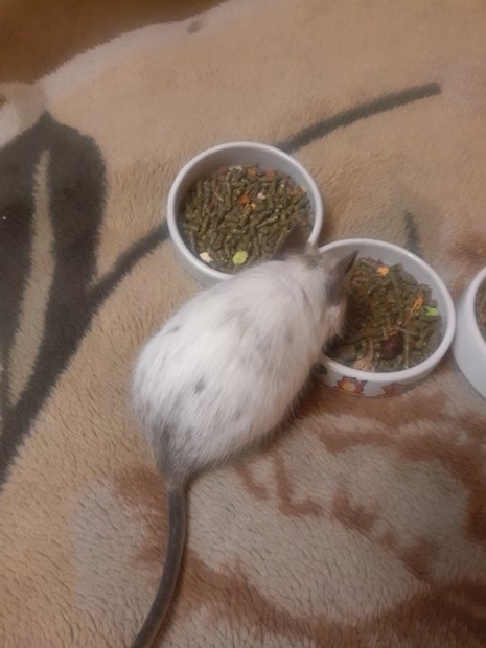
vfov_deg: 56.8
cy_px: 331
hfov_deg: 44.2
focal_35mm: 32
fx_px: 599
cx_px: 238
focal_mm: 4.73
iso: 500
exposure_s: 1/17
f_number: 2.2
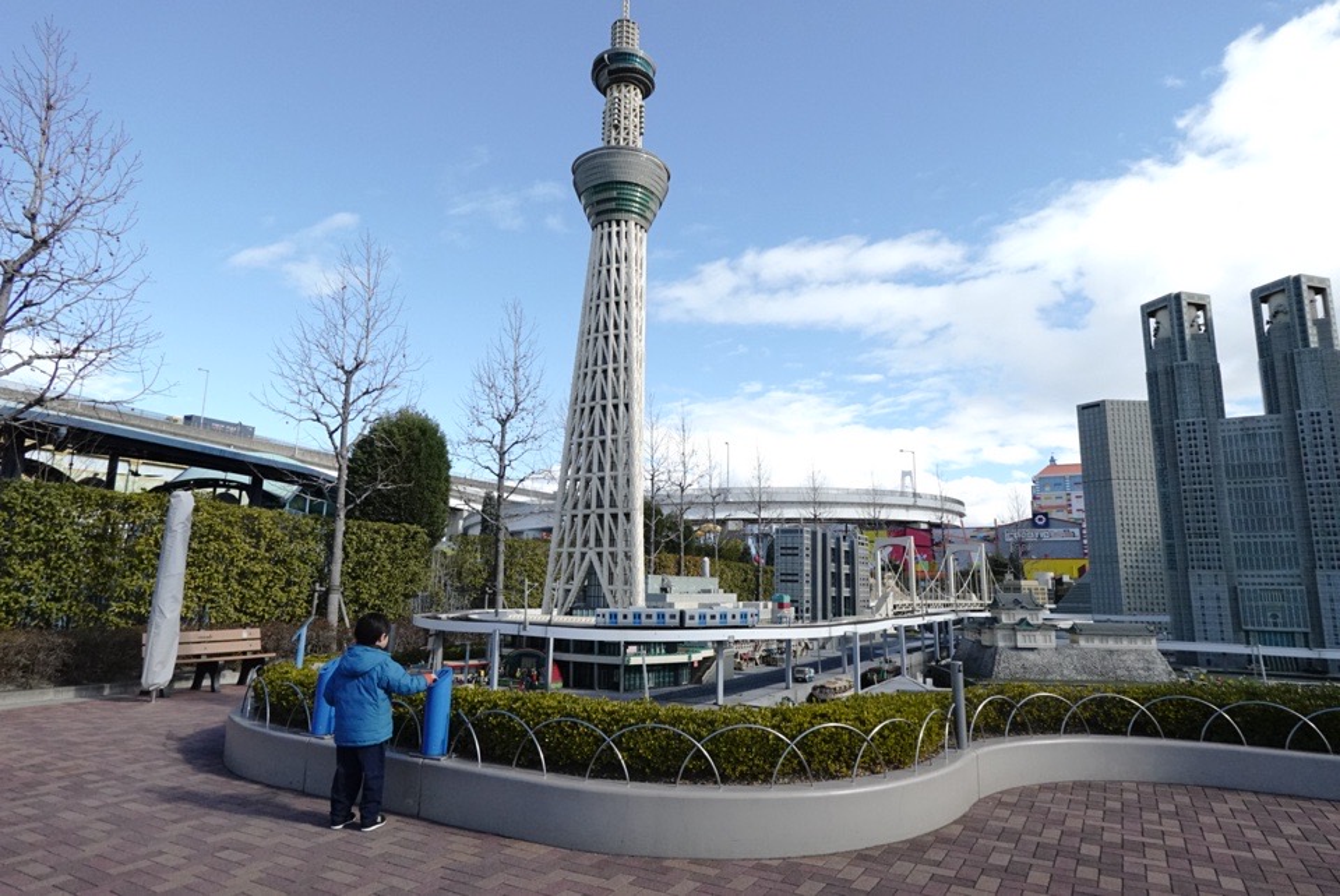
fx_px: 745
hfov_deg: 83.9
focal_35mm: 20
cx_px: 670
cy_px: 448
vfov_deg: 62.0
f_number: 4
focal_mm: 7.6
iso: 1600
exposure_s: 1/6400
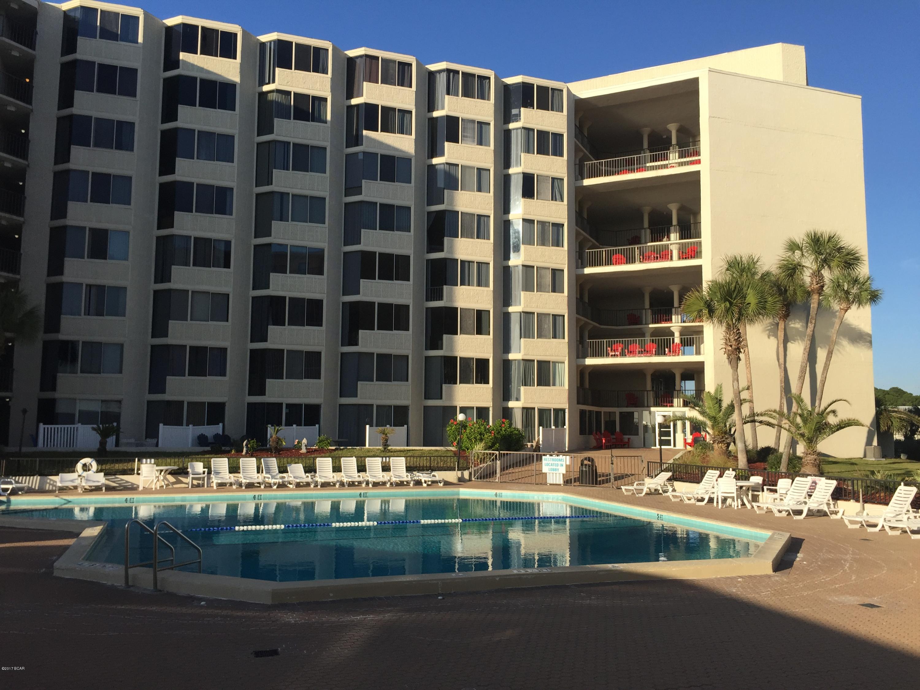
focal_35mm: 29
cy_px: 345
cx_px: 460
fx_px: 771
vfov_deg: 48.2
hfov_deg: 61.7
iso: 32
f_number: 2.2
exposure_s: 1/1883
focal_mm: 4.15
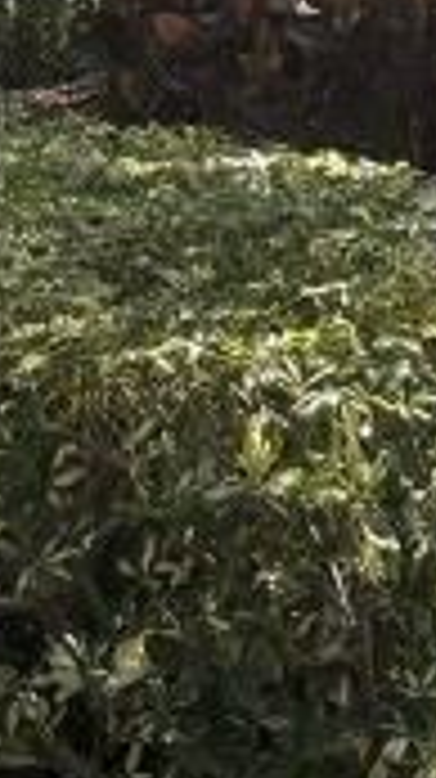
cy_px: -414
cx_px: 503
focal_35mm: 168
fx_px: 3461
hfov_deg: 7.2
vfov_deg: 12.2
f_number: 1.6
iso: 64
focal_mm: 5.96
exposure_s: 1/933
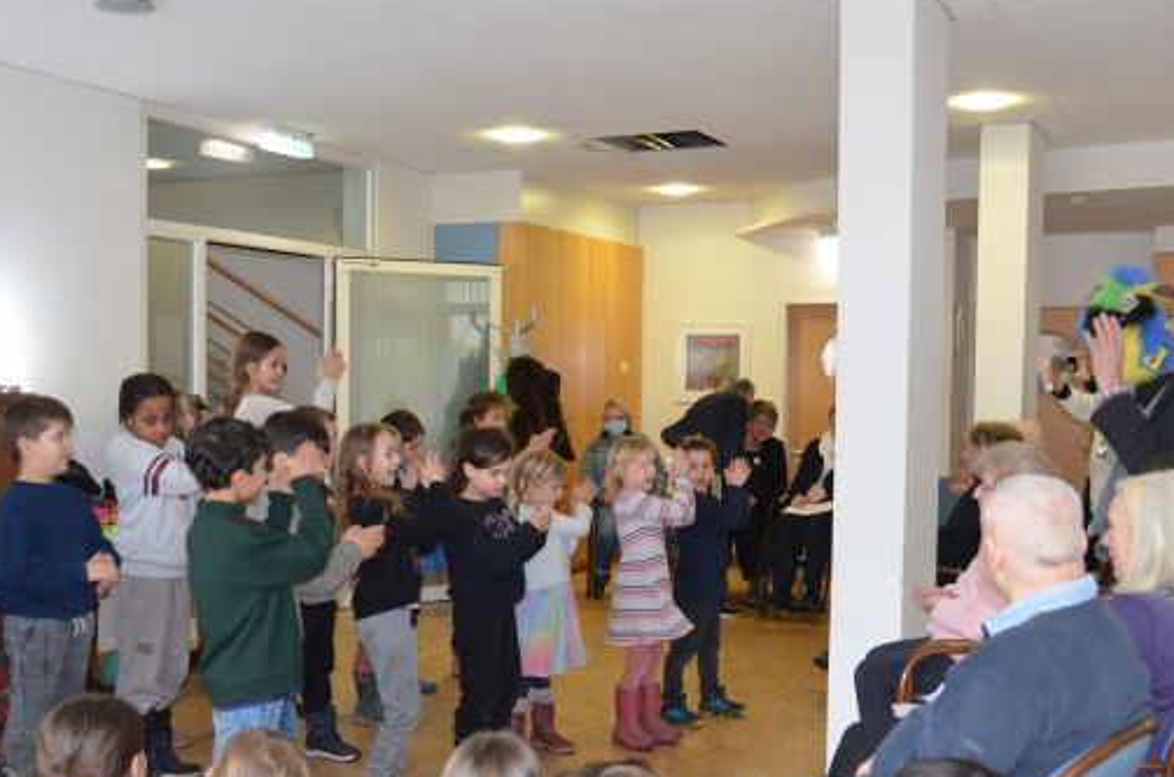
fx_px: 1367
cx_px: 511
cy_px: 441
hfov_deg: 46.4
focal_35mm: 42
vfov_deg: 31.7
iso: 2000
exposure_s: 1/60
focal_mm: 22
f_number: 3.8
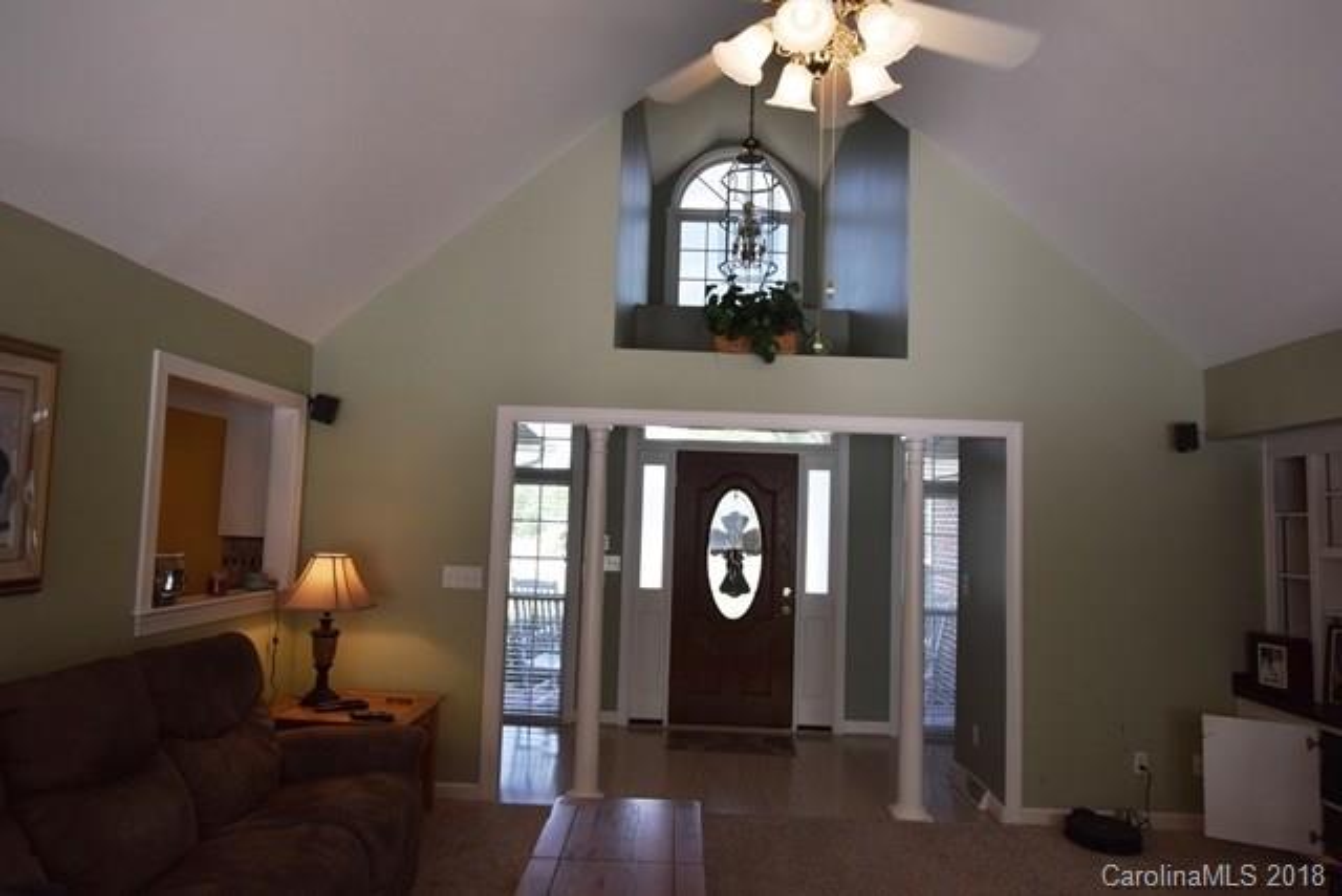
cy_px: 448
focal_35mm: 21
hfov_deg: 81.2
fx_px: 783
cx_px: 671
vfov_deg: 59.5
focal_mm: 14
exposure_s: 1/125
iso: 400
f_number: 5.6
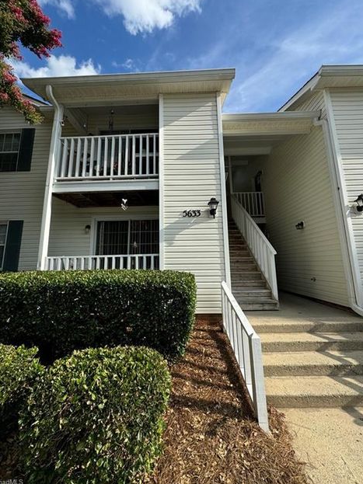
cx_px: 181
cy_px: 228
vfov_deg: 98.1
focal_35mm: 15
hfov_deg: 81.7
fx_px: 210
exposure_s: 1/1449
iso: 50
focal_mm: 2.22
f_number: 2.2
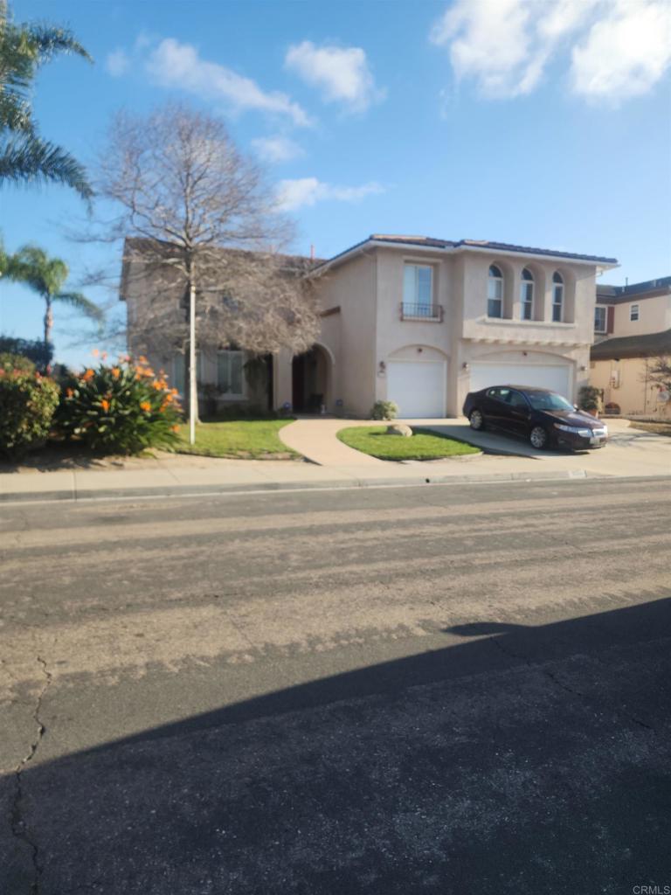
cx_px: 336
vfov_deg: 73.9
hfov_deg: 58.9
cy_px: 448
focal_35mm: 23
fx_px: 594
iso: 12
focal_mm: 6.4
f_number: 1.8
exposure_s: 1/598
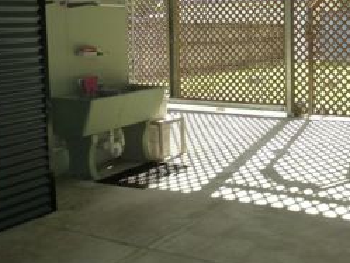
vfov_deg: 27.3
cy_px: 76
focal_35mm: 53
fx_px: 536
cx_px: 242
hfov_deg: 35.7
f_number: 3.3
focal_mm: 4.3
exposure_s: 1/160
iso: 160
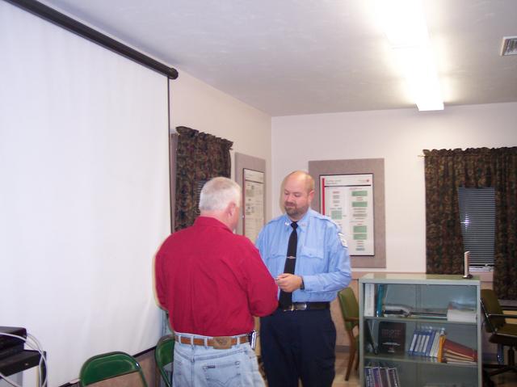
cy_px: 194
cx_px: 258
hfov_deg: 49.0
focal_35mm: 38
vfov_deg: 37.7
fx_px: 567
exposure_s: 1/30
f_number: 2.8
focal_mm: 8
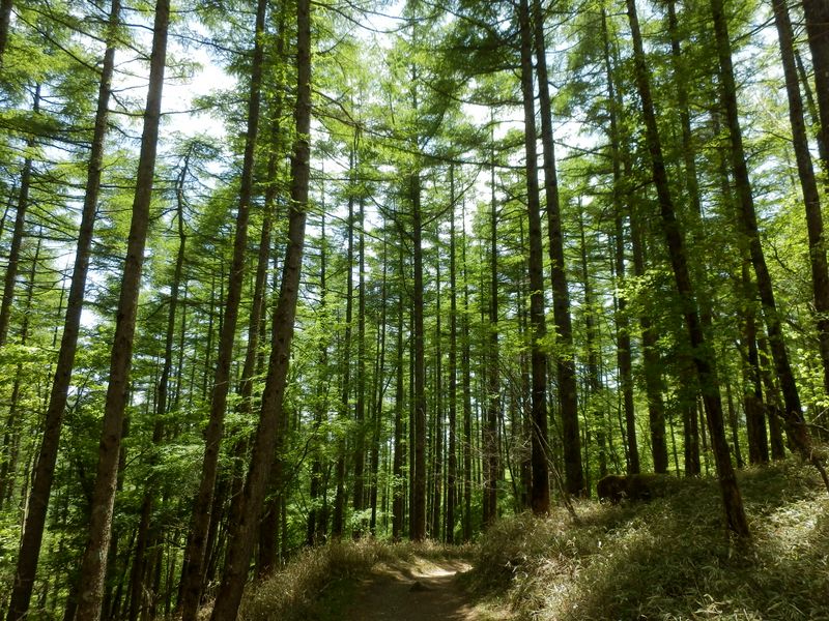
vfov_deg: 56.8
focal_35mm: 24
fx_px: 575
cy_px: 310
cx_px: 414
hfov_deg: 71.6
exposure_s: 1/250
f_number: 3
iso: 80
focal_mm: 4.2
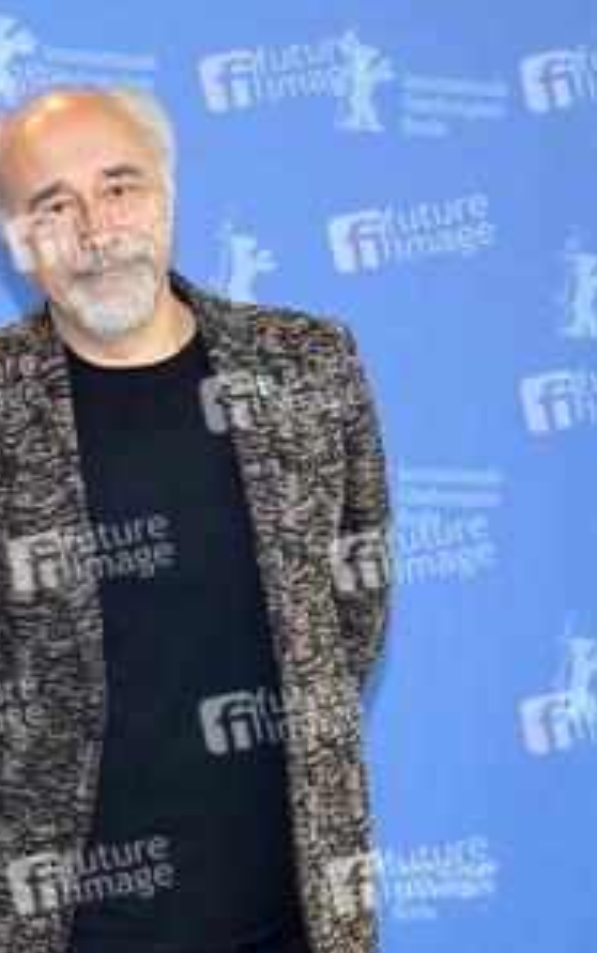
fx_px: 3015
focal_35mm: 116
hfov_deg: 11.2
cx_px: 5
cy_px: 475
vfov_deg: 18.0
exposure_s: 1/160
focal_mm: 75
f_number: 5.6
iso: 1600
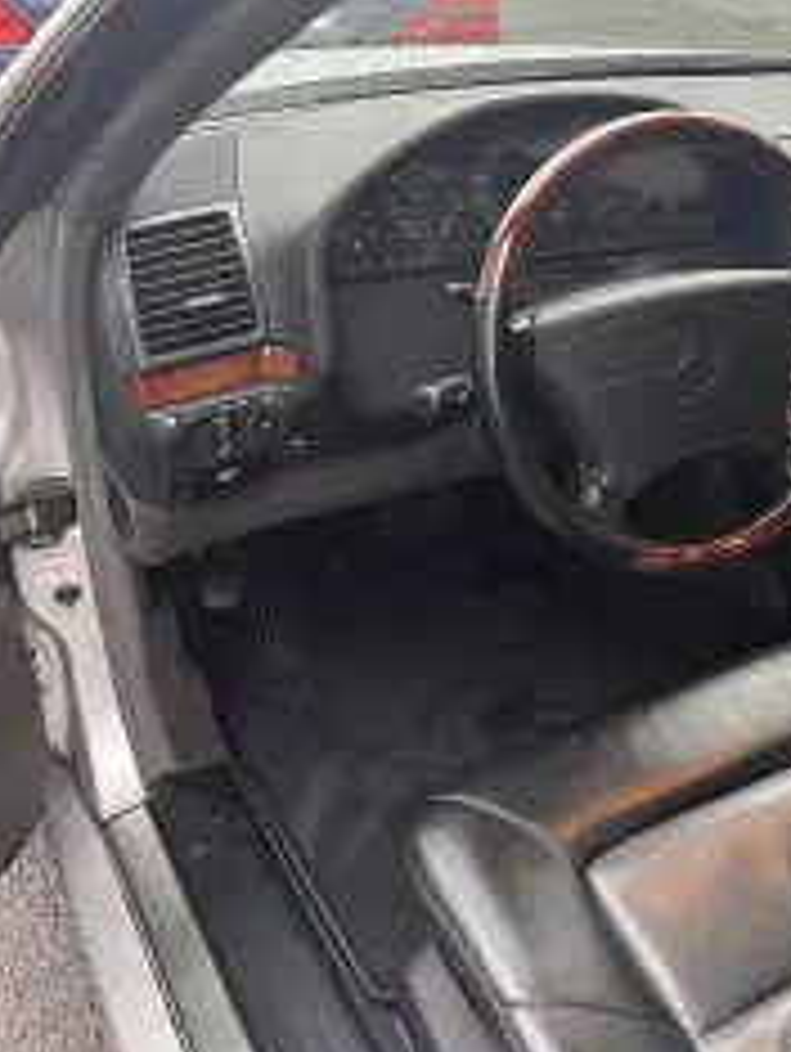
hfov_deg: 33.3
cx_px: 769
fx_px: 1216
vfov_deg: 46.6
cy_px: 459
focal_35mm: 40
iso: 200
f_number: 1.5
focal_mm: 5.7
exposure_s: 1/60
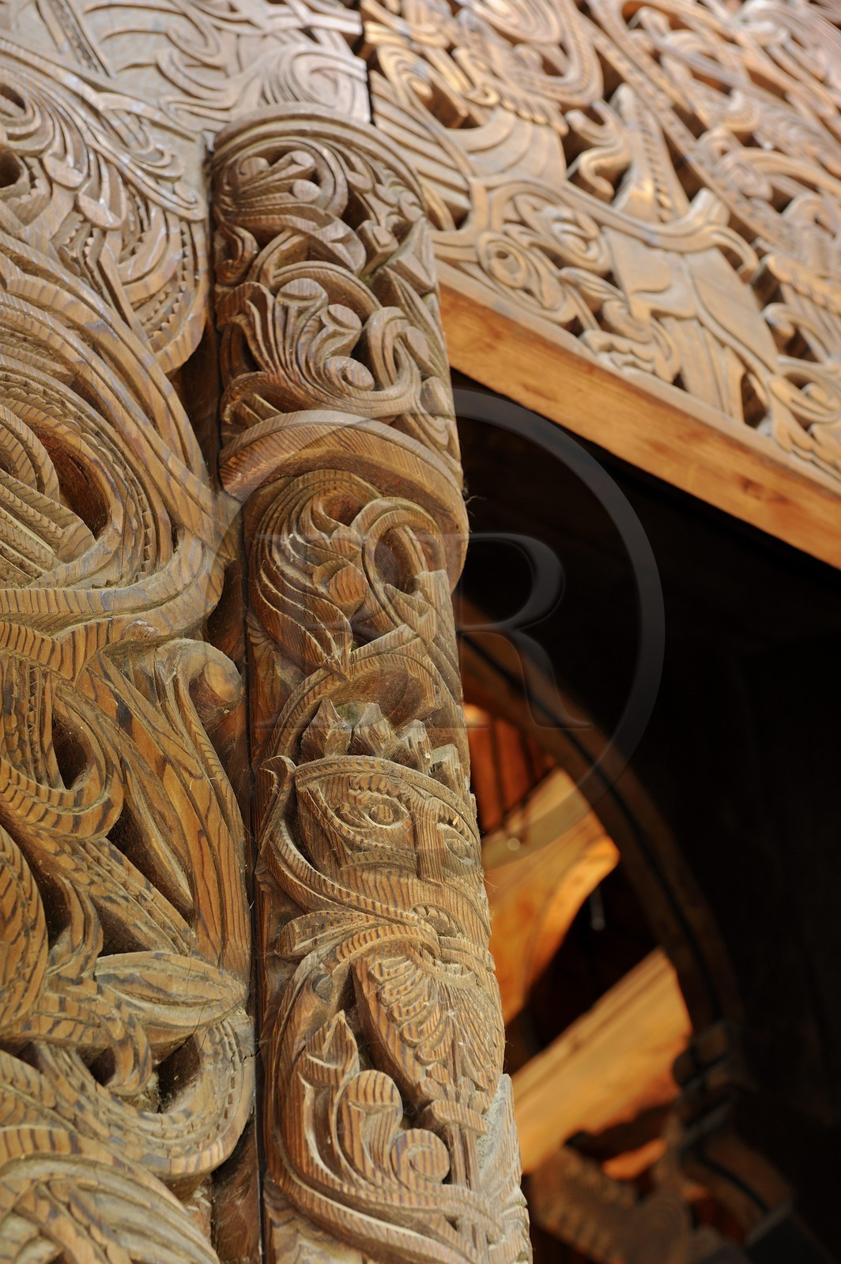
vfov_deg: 28.9
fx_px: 2457
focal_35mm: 70
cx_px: 420
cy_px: 632
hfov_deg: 19.4
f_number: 9
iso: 200
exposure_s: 10
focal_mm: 70
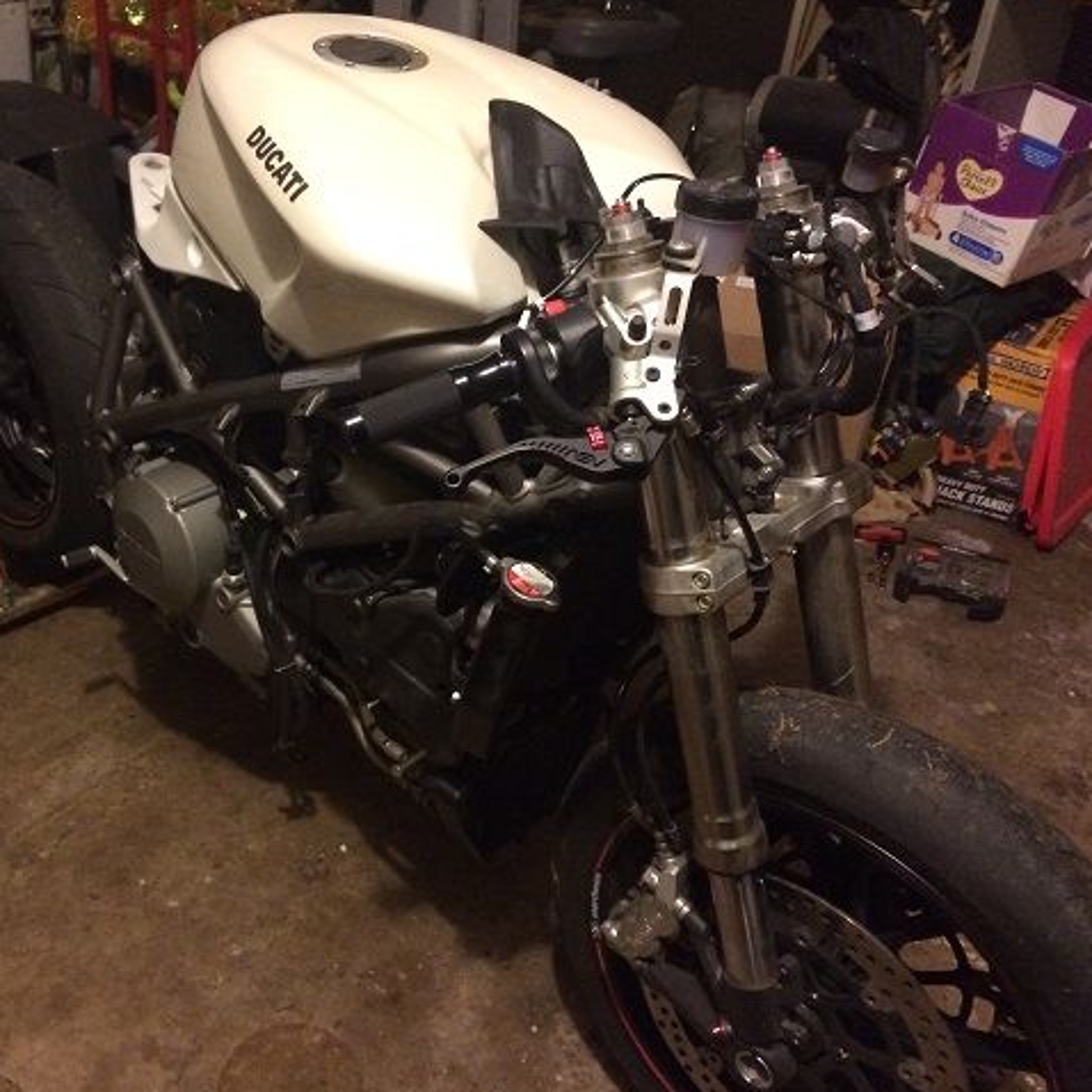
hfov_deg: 46.6
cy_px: 544
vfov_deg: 47.2
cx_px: 376
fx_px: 1249
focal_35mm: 35
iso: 400
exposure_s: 1/15
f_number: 2.2
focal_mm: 4.15
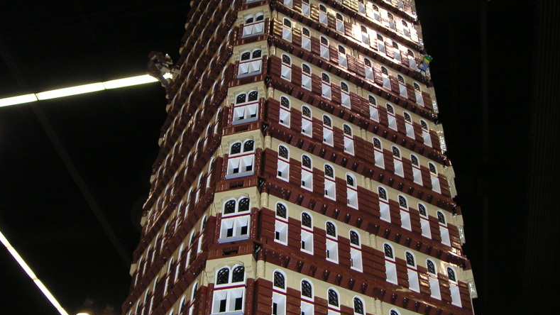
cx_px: 278
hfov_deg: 48.4
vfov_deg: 28.3
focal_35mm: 42
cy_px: 122
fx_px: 624
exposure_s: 1/45
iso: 160
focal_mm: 6
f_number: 2.8
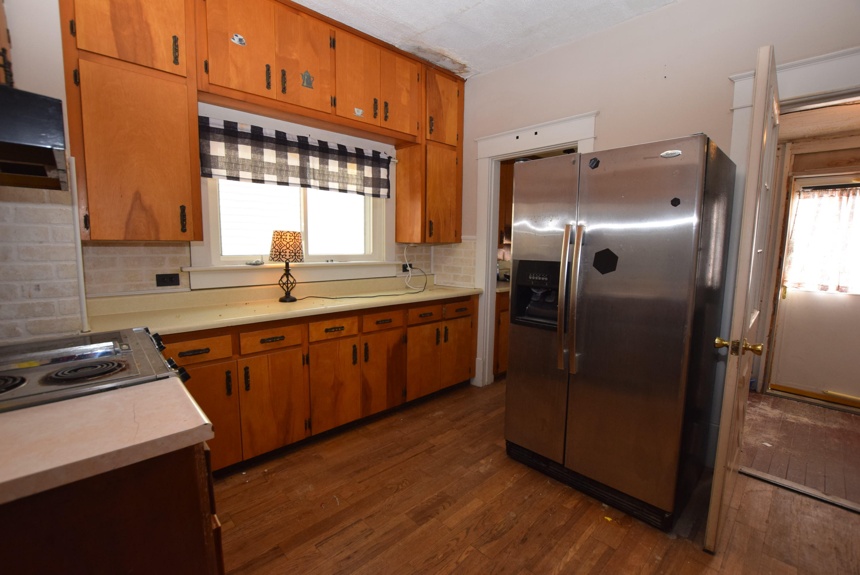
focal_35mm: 15
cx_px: 430
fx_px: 359
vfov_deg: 77.4
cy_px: 288
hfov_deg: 100.3
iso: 800
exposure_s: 1/125
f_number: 5.6
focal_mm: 10
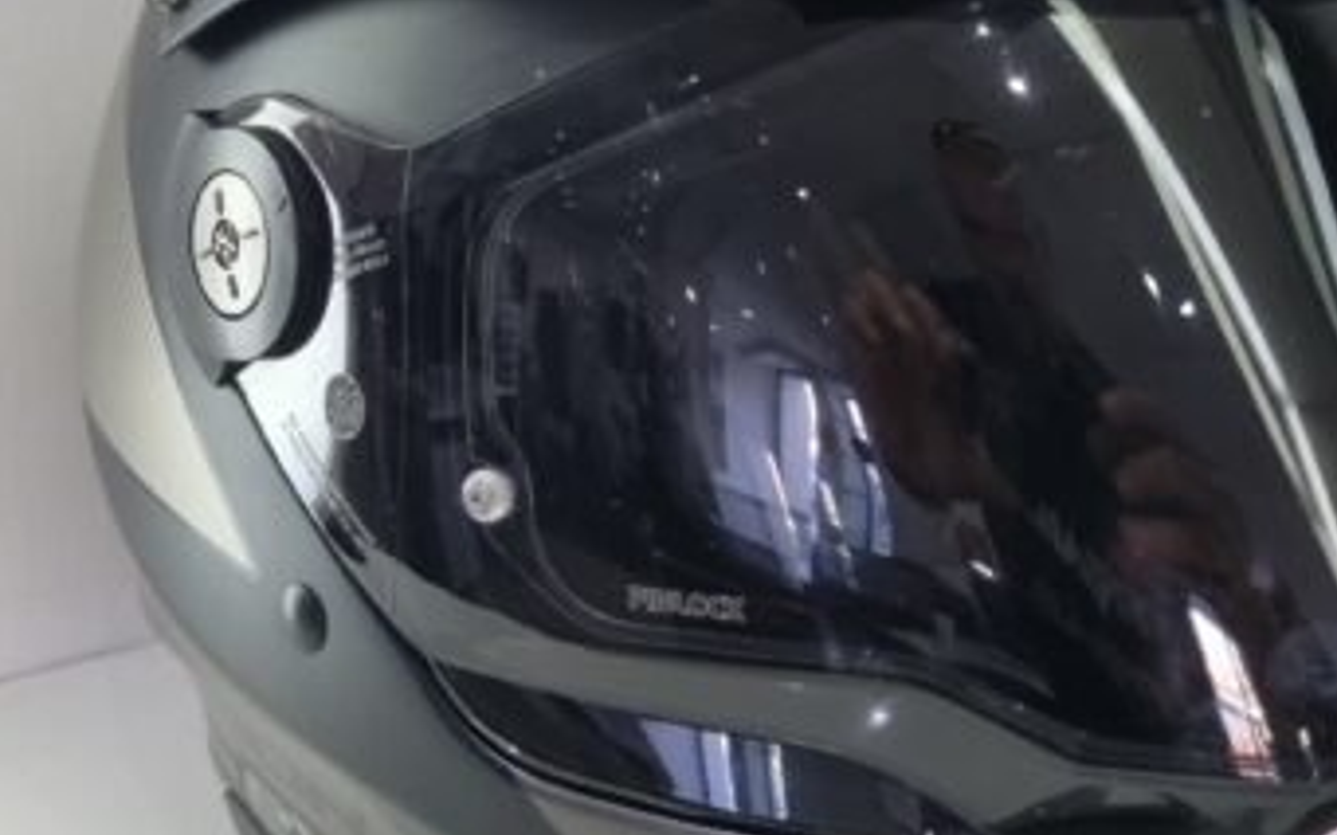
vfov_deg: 20.9
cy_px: 368
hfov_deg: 33.0
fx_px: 2259
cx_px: 710
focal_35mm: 62
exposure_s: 1/100
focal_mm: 5.4
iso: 250
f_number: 1.8
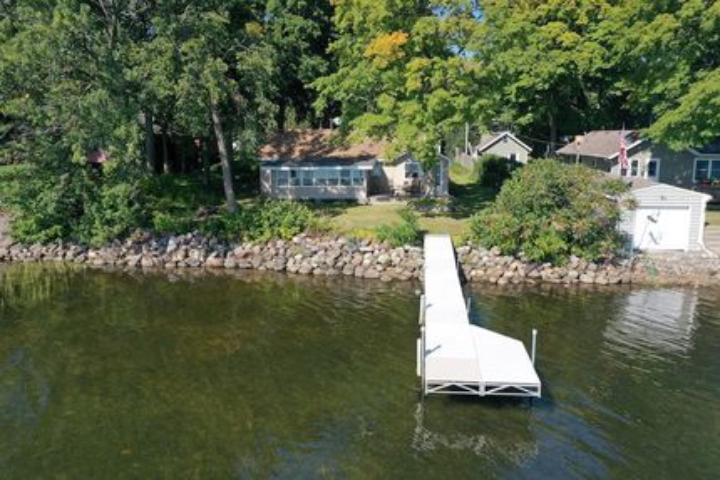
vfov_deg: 46.4
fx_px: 560
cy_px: 240
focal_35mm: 28
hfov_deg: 65.5
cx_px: 360
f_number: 5.6
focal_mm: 10.26
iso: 100
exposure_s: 1/320
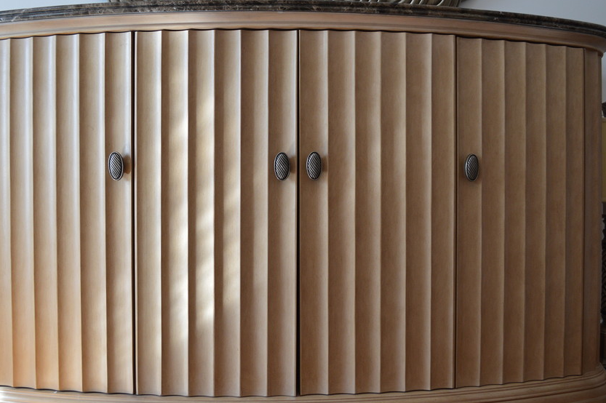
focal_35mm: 36
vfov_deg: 36.8
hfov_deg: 53.1
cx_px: 281
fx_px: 606
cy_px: 214
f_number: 4.5
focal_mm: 20
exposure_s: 1/80
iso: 400
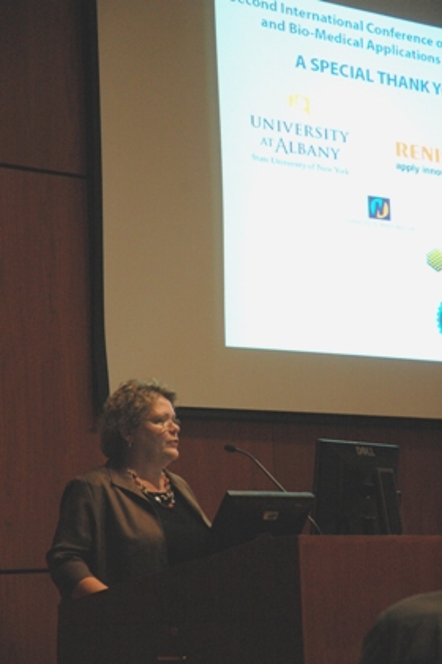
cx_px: 221
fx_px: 1937
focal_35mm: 105
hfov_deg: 13.0
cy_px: 332
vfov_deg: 19.5
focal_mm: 70
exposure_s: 1/30
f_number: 4.5
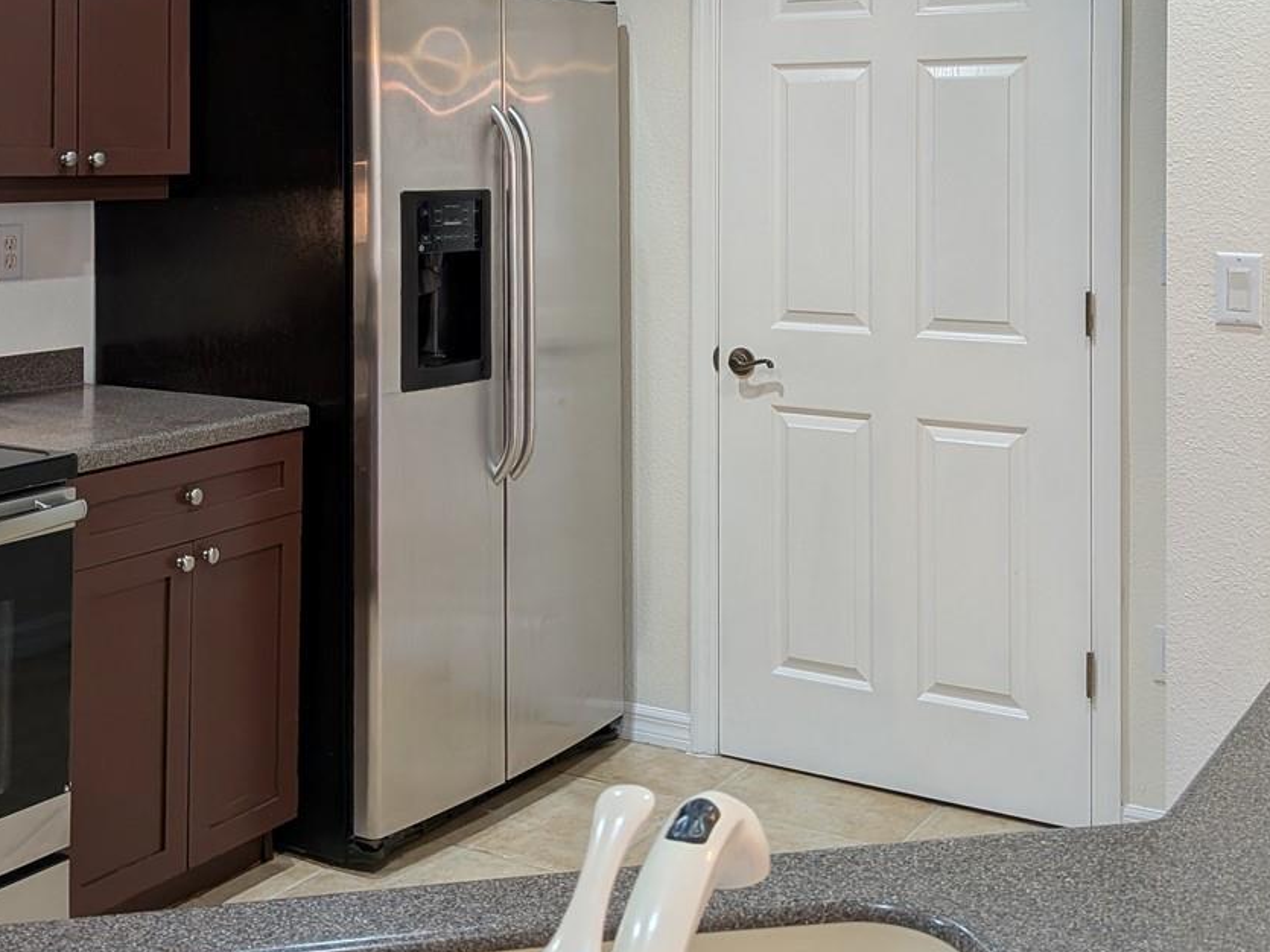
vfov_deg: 30.5
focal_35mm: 46
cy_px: 149
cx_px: 576
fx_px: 1687
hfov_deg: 41.2
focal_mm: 4.53
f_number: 1.7
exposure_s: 1/100
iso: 34
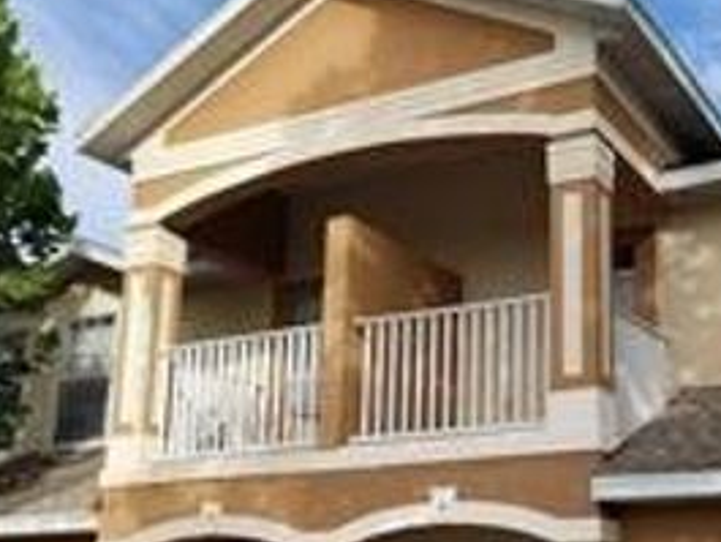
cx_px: 571
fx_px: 1021
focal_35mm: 49
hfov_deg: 37.6
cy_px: 380
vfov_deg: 29.4
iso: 50
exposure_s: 1/1900
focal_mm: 4.3
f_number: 1.7
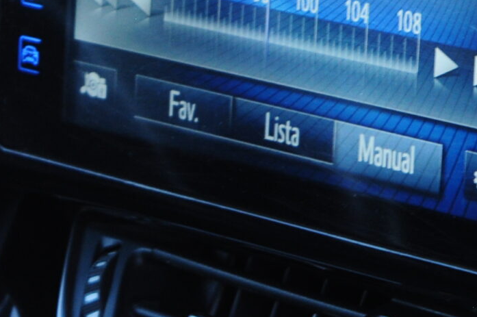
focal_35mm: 303
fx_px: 4008
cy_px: 69
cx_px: 335
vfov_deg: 4.5
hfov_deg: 6.8
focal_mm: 55
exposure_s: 1/40
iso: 500
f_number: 5.6
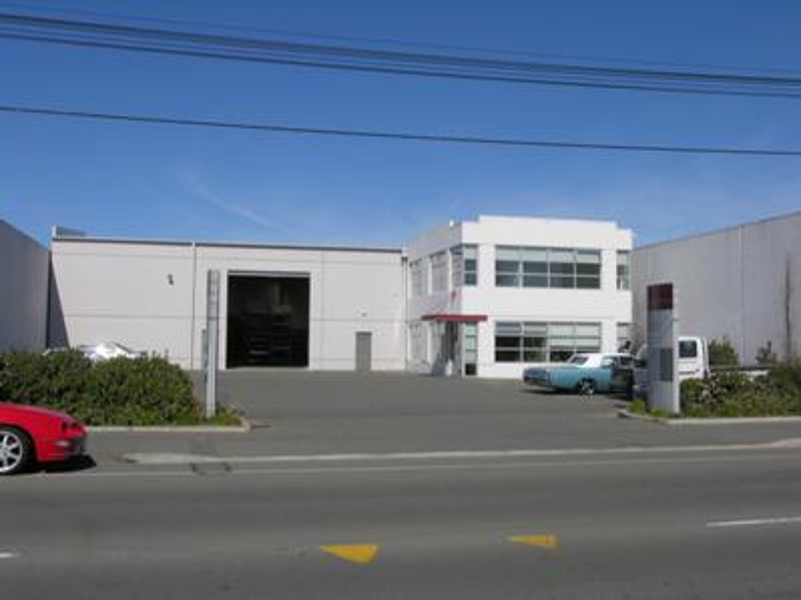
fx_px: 856
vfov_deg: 38.6
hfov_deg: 50.2
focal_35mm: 37
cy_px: 300
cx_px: 400
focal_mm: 9.3
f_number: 7.7
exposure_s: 1/282
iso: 50
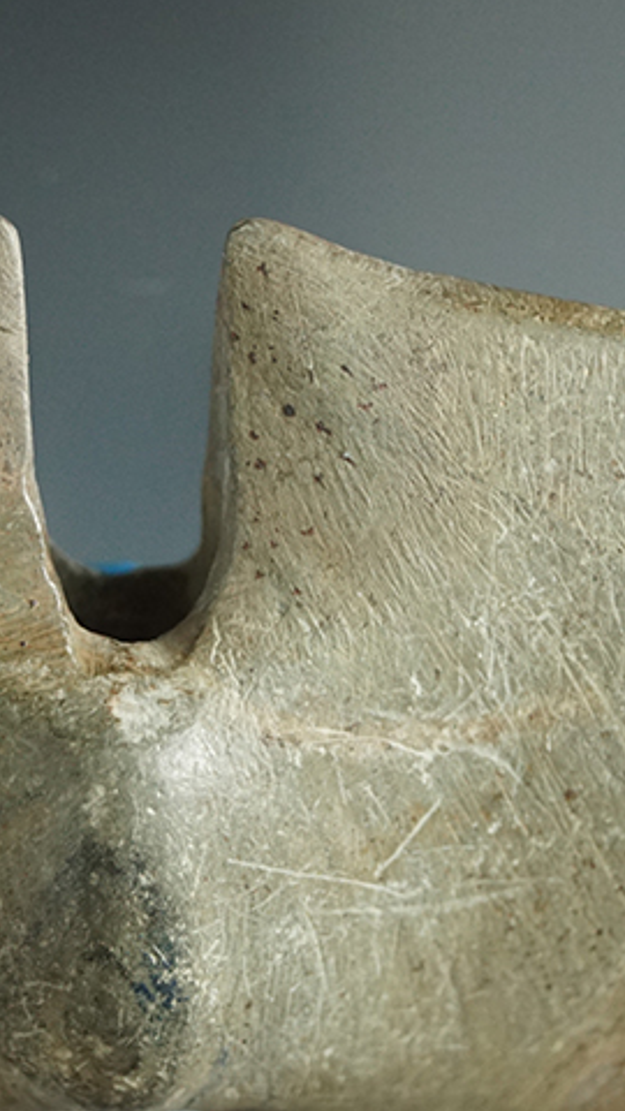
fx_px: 4096
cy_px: 716
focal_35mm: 139
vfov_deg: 15.4
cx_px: 144
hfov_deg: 8.7
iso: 1000
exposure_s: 1/100
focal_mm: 45
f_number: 6.3
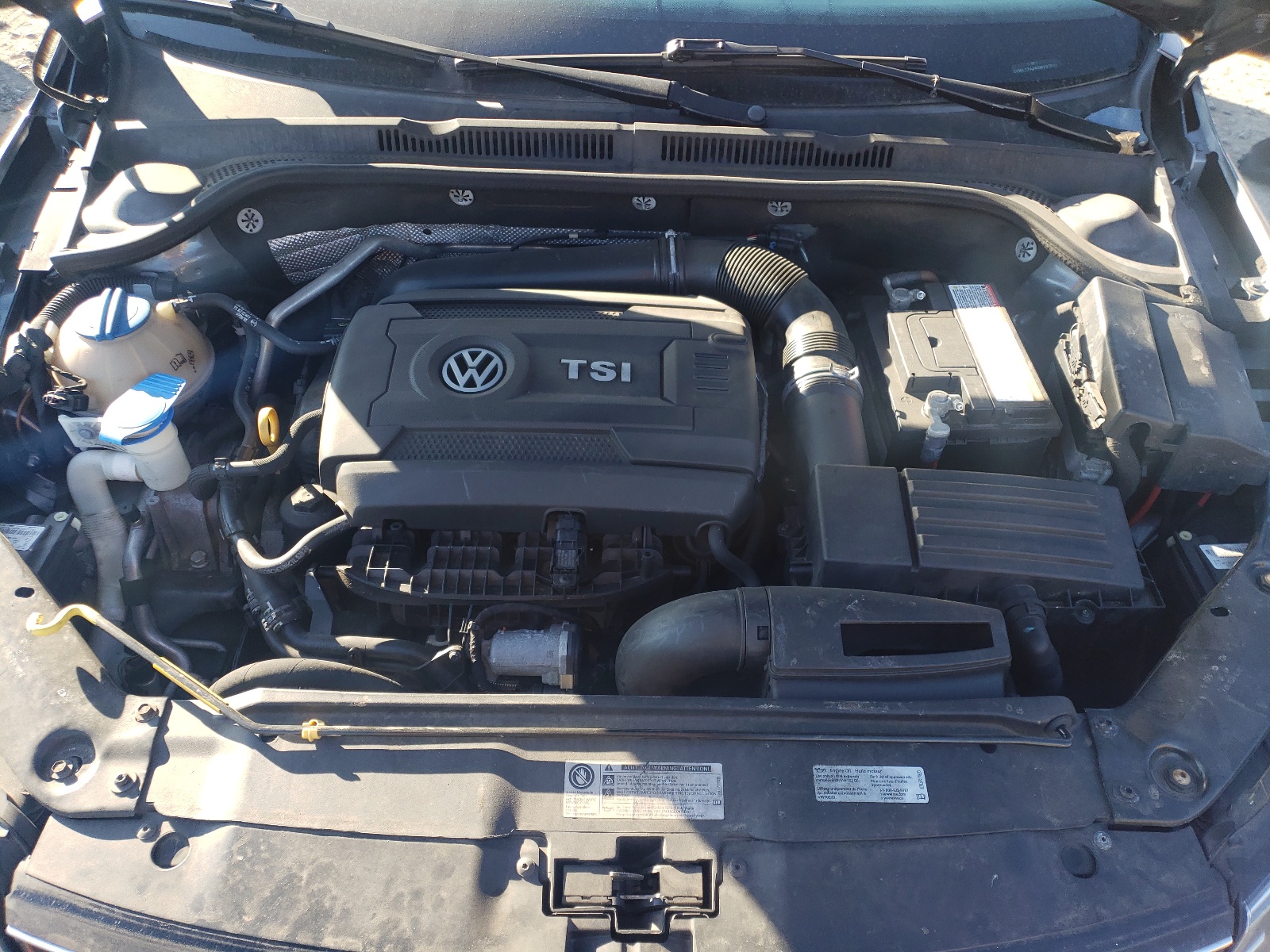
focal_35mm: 26
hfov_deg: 67.3
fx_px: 954
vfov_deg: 53.1
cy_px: 476
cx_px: 635
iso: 50
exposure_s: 1/270
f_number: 1.5
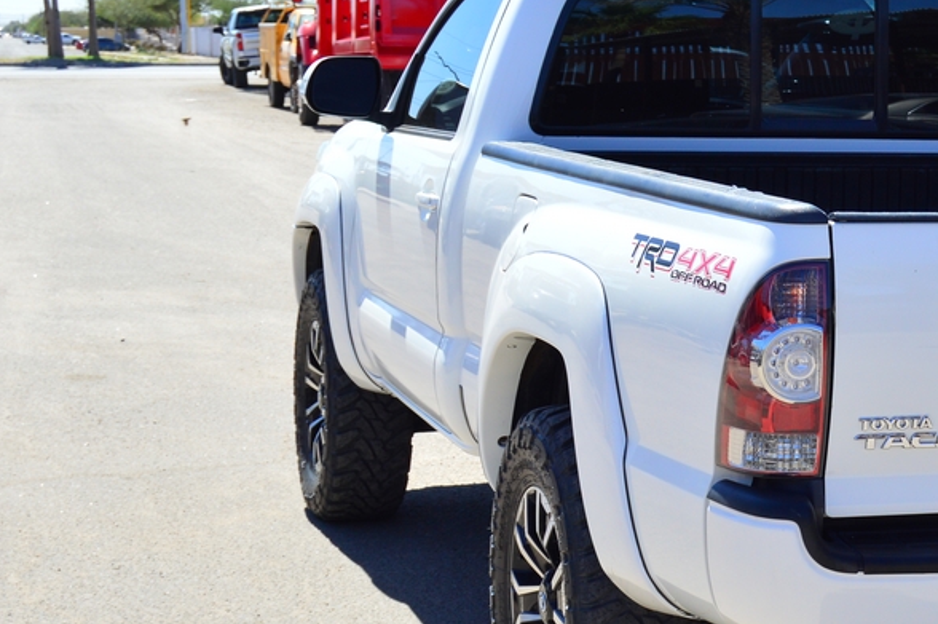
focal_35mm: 86
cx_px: 931
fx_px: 2239
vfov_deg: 15.9
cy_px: 337
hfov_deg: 22.8
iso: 200
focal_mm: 28
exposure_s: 1/400
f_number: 7.1
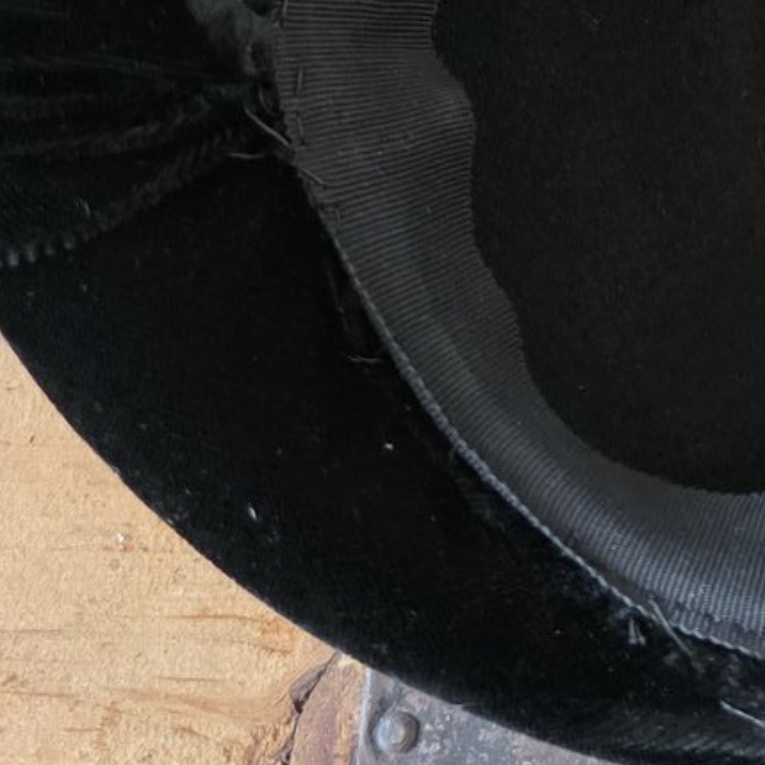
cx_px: 1018
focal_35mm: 91
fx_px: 2275
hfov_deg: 17.8
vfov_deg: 17.3
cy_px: -374
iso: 800
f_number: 1.7
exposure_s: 1/120
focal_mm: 6.3
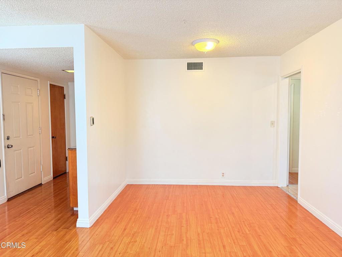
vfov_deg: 56.8
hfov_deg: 71.6
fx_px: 237
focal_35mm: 24
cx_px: 171
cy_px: 128
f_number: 1.78
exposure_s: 1/120
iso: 320
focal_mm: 6.76
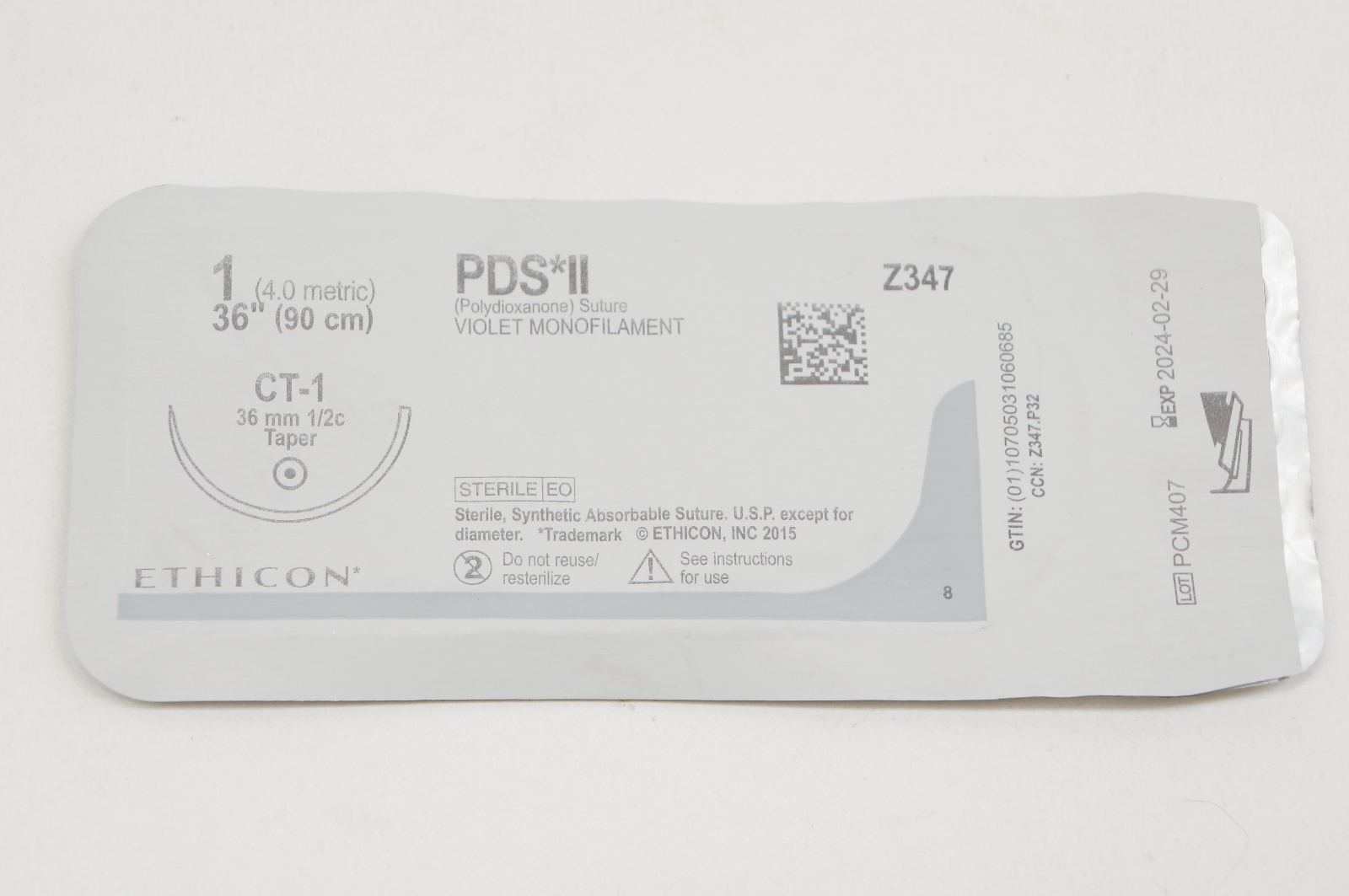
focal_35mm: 80
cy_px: 448
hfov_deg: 25.5
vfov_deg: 17.1
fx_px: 2976
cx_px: 674
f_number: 7.1
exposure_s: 1/60
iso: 400
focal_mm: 53
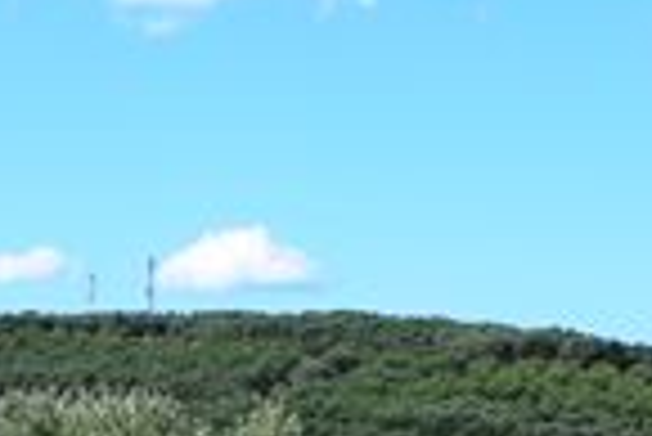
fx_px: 3463
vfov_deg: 7.1
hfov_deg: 10.5
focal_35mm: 191
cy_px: 694
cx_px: -270
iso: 200
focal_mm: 18
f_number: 9
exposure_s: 1/320
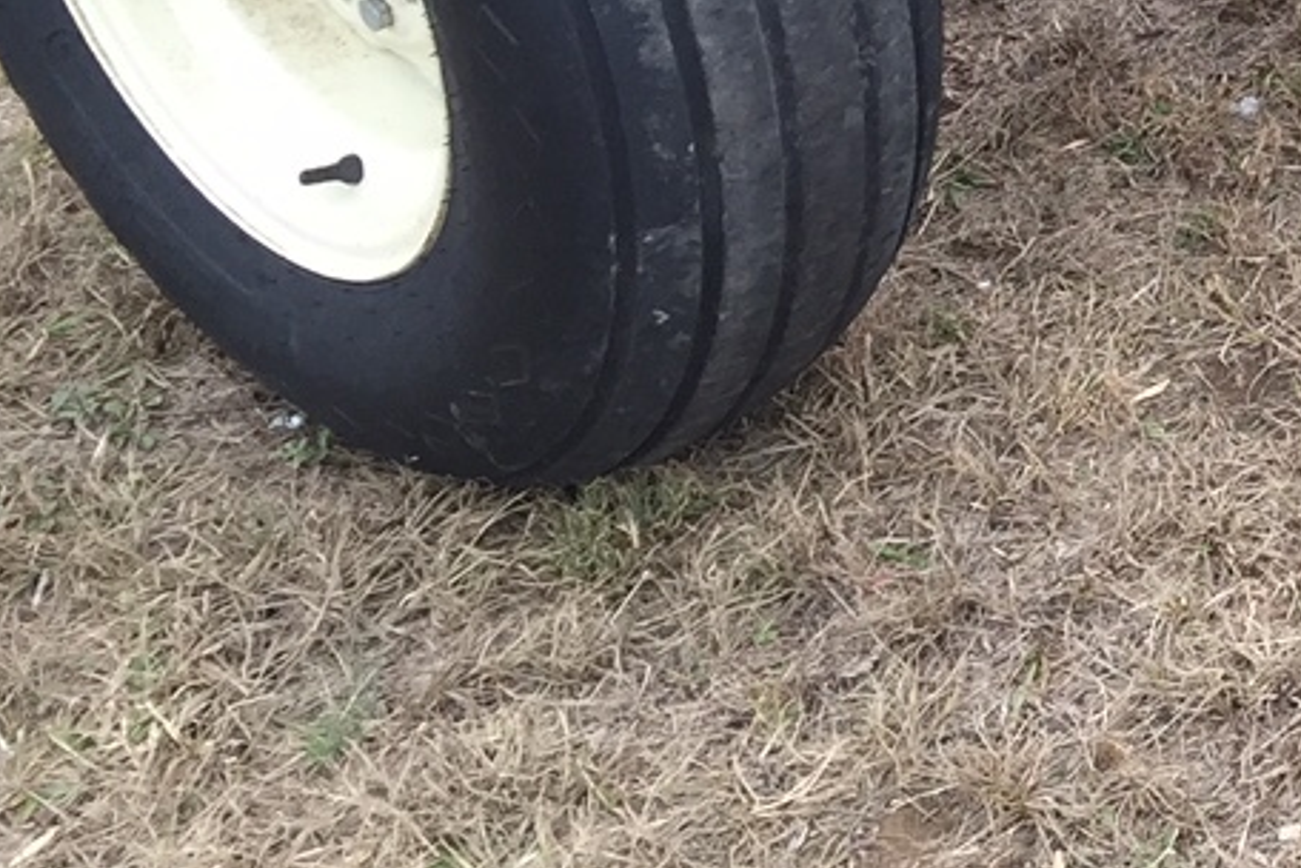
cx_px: 2114
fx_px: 3903
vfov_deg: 11.9
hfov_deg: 16.7
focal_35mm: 108
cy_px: -542
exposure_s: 1/120
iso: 32
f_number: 2.2
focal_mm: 4.15
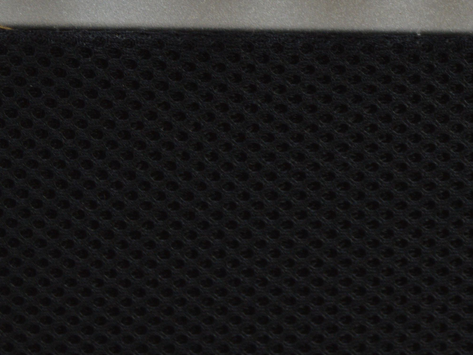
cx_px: 380
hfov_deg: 10.8
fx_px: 2486
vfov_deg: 8.1
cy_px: -79
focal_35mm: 182
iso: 400
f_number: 5
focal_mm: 42
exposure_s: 1/125
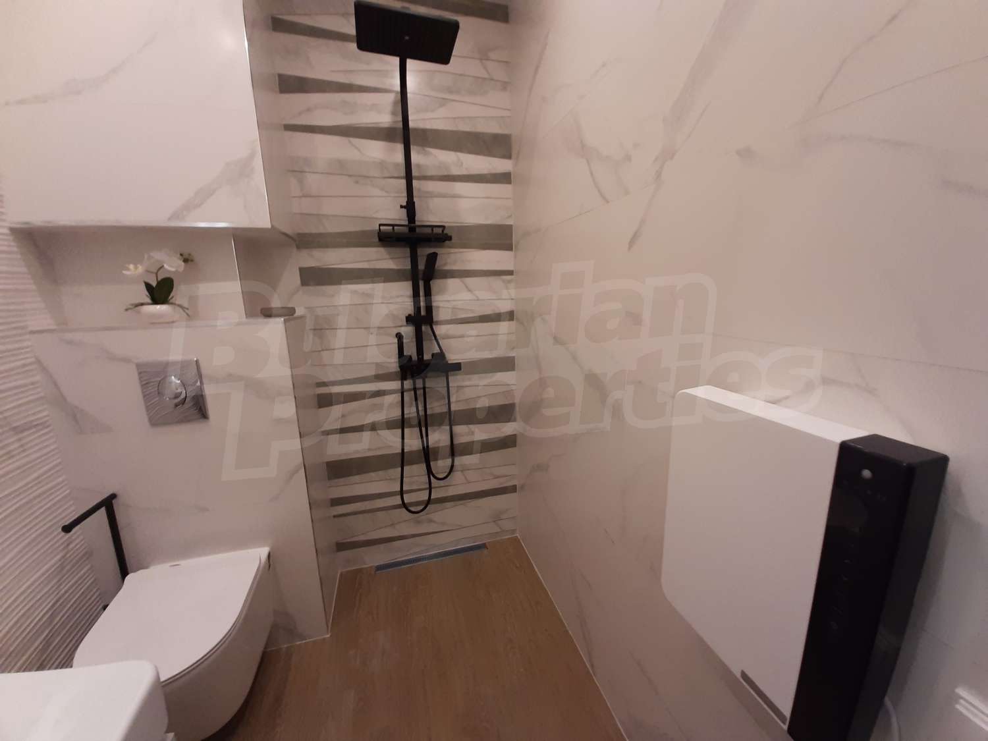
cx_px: 494
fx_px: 371
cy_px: 370
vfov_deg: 89.9
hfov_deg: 106.2
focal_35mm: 13
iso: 100
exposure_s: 1/50
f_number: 2.2
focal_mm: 1.42
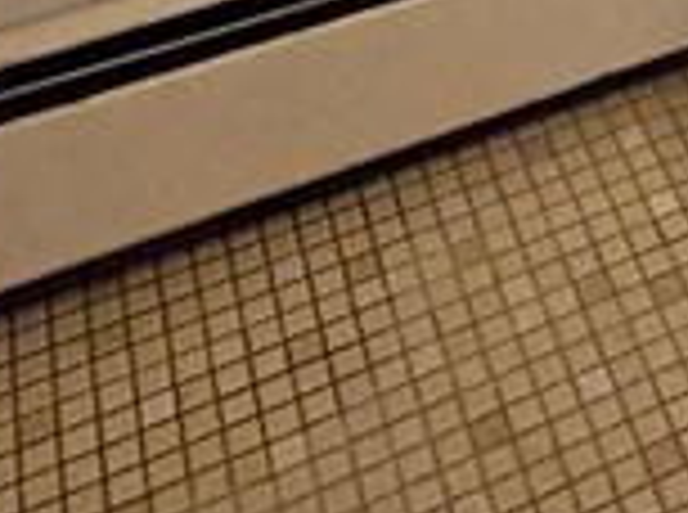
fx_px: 1864
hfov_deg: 19.1
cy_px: -1089
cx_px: 940
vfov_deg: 10.4
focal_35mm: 94
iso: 250
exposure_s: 1/120
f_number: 2.2
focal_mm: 2.22
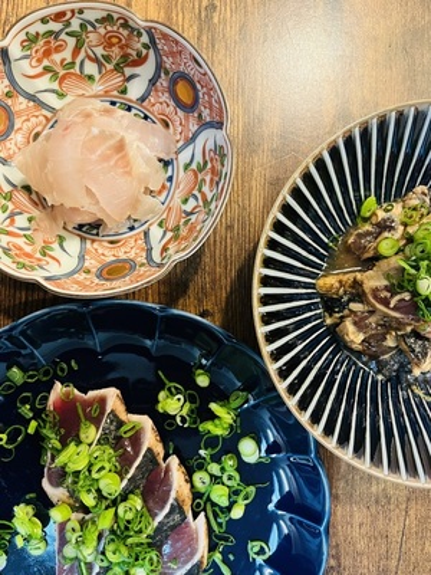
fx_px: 432
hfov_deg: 53.1
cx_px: 216
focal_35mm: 26
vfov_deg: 67.3
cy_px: 288
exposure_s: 1/50
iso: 400
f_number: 1.6
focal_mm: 5.1
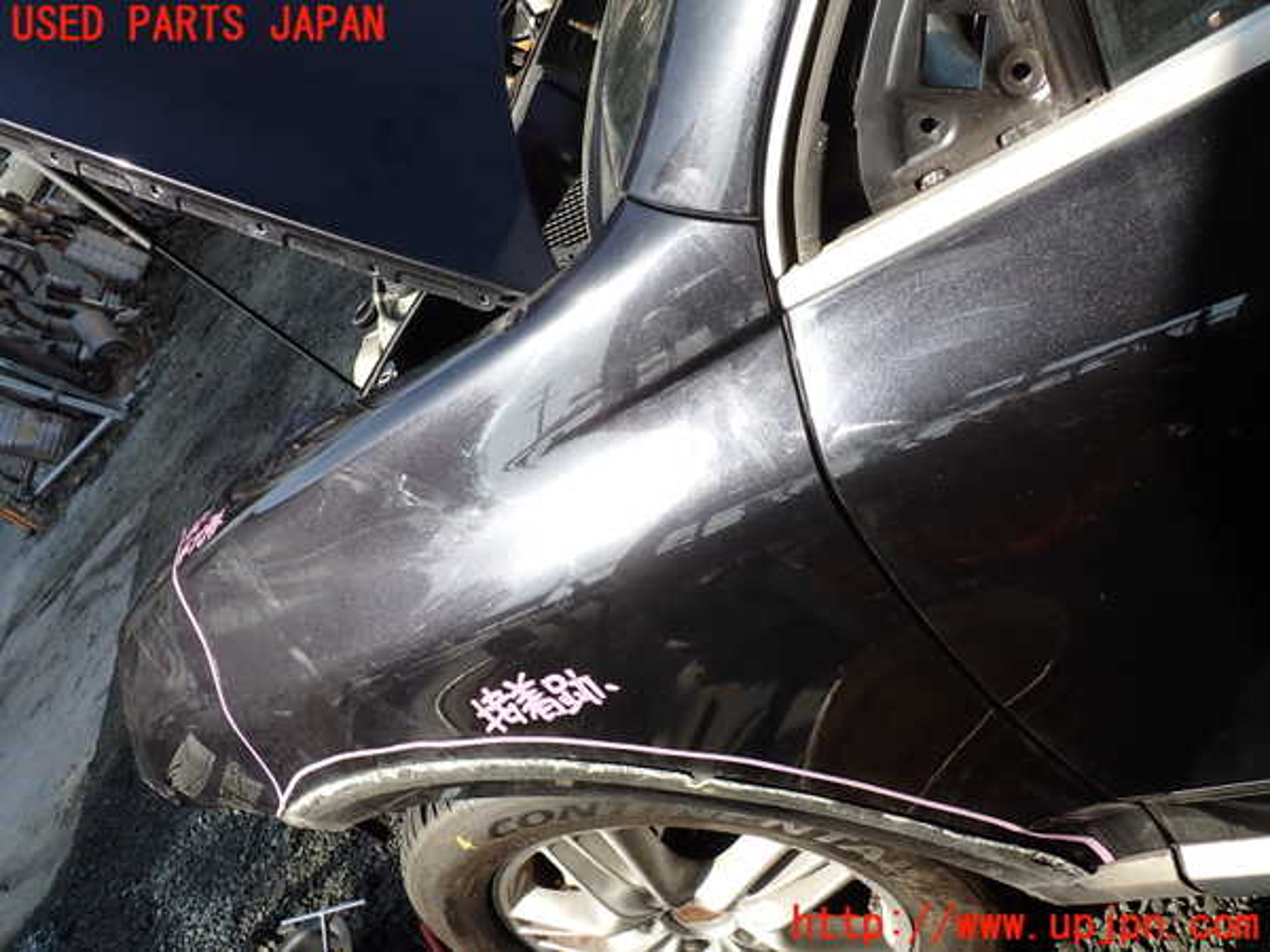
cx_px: 635
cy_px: 476
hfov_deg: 60.0
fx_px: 1101
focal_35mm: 30
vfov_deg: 46.8
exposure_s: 1/500
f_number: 3.2
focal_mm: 5.4
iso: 100
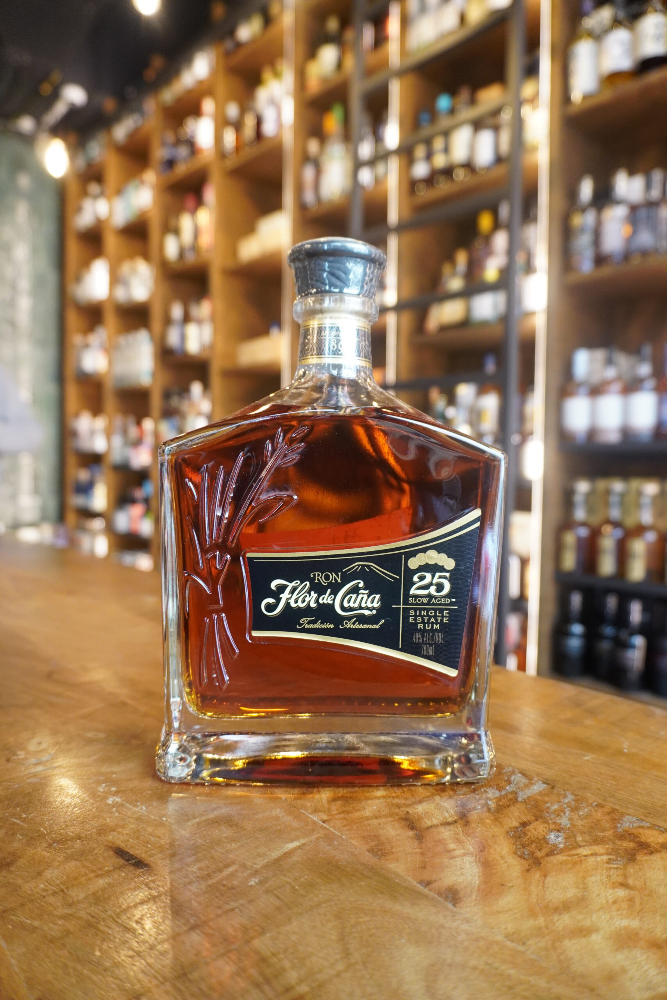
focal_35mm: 24
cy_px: 500
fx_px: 667
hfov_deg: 53.1
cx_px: 334
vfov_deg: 73.7
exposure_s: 1/60
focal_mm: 16
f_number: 4
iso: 1250
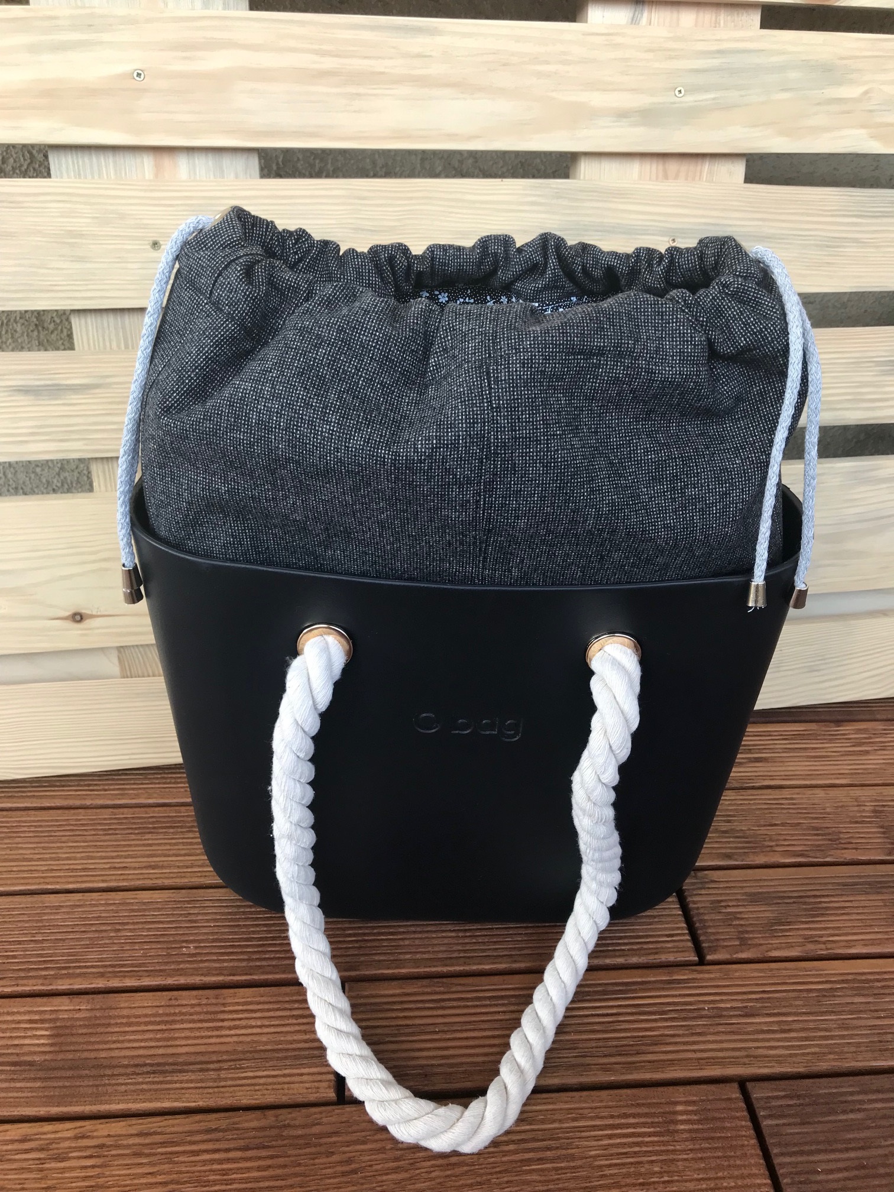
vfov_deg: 63.4
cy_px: 596
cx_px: 447
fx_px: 964
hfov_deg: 49.7
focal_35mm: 28
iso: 32
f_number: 1.8
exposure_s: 1/93
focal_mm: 3.99
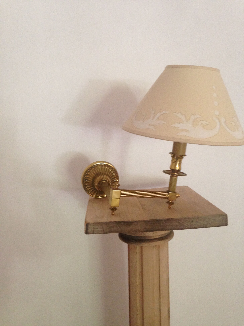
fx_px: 310
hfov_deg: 42.9
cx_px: 122
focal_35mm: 33
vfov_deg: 55.4
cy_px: 163
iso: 200
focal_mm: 4.12
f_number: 2.4
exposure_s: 1/20
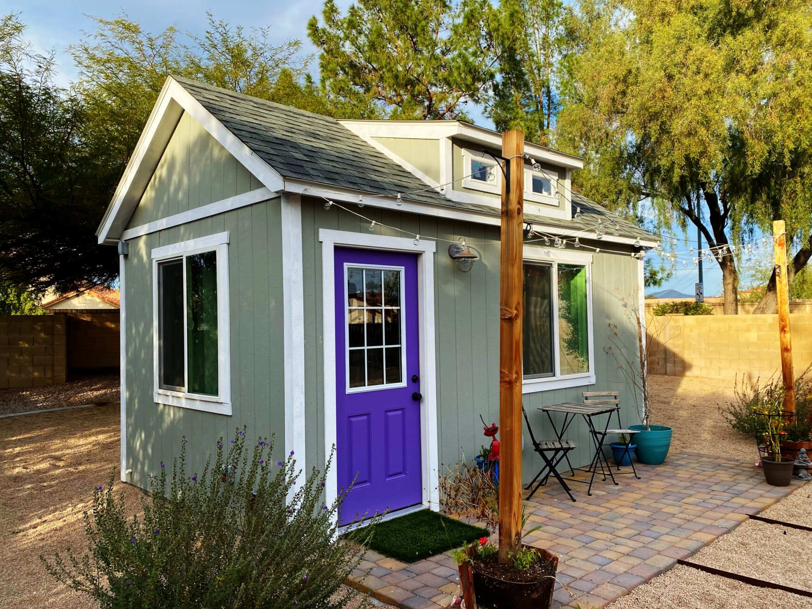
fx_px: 633
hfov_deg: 65.3
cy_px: 312
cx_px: 420
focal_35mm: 27
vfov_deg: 51.4
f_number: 1.8
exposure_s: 1/865
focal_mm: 4.25
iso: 32
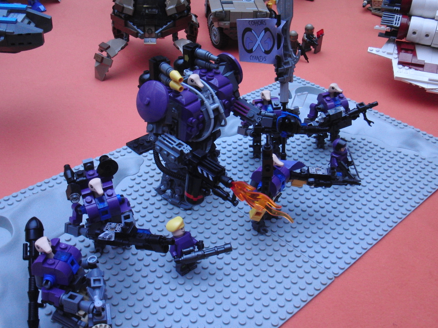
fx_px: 481
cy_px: 164
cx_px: 219
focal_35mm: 38
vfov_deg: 37.7
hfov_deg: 49.0
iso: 250
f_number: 3.9
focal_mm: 6.66
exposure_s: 1/80
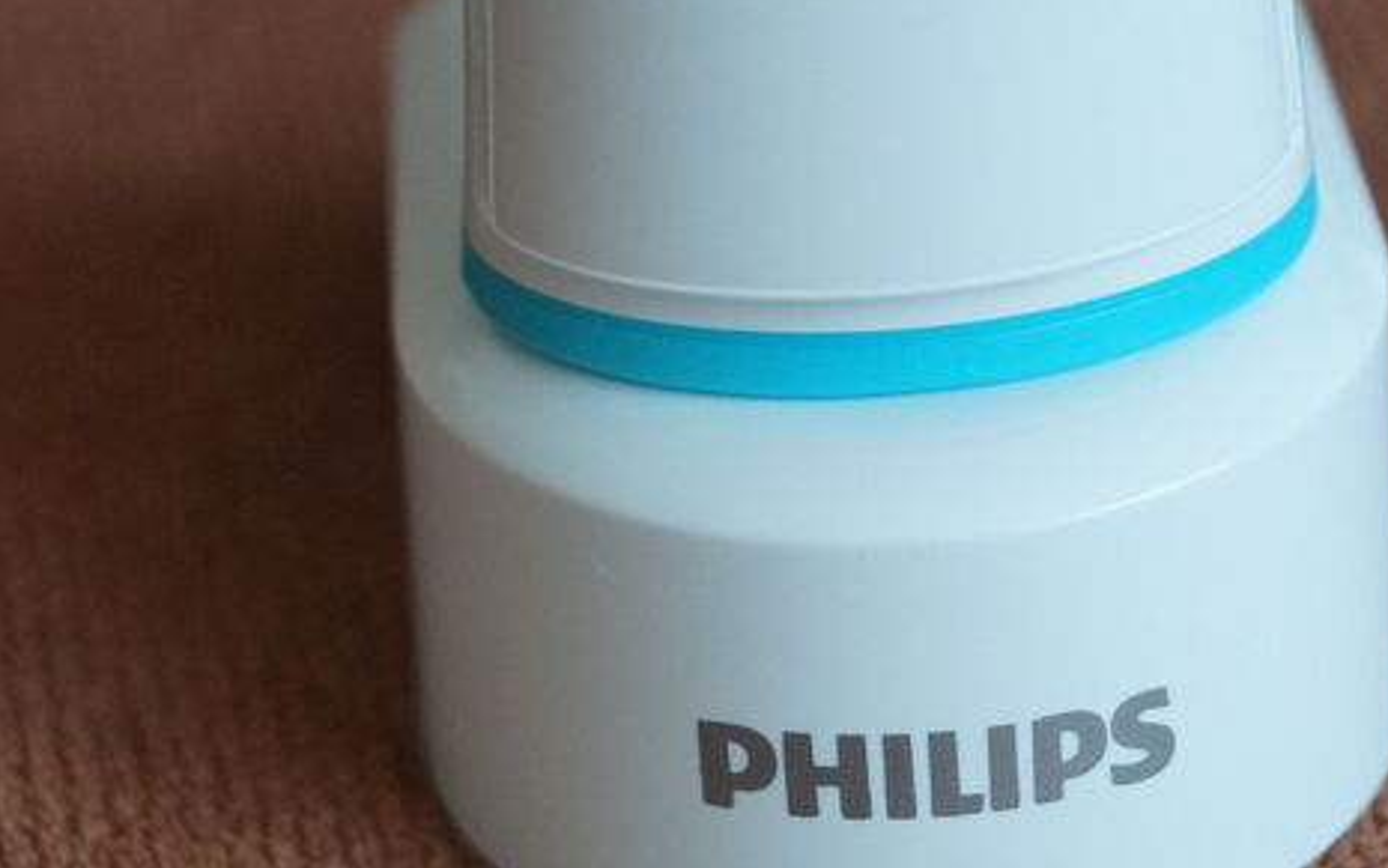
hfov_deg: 13.9
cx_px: 707
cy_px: 406
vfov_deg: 8.8
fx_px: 5673
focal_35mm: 150
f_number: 5.6
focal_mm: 55
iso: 1600
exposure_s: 1/160
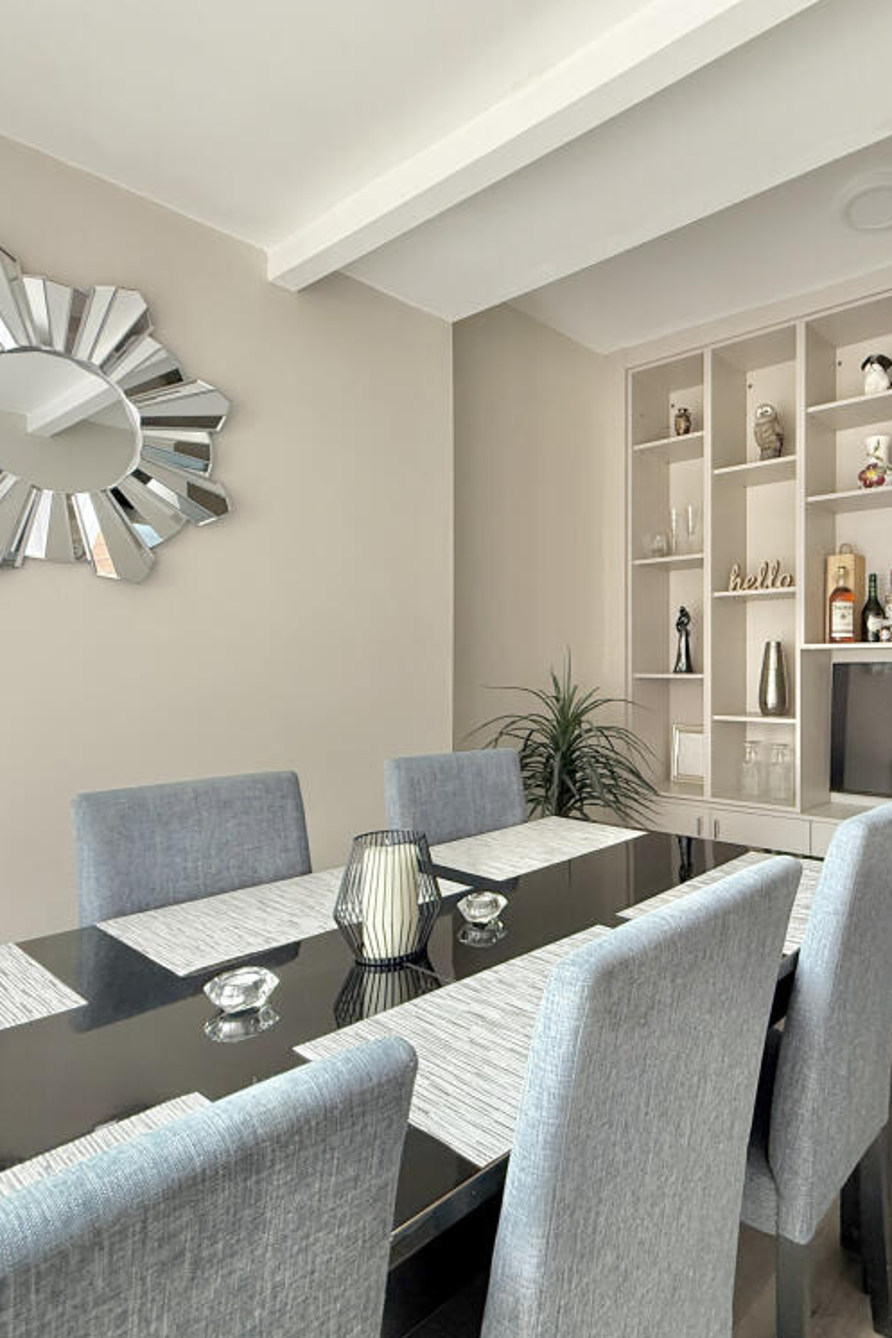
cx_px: 686
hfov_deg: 58.2
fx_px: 744
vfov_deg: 84.0
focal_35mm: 20
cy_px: 673
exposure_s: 1/69
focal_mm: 2.22
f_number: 2.2
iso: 320
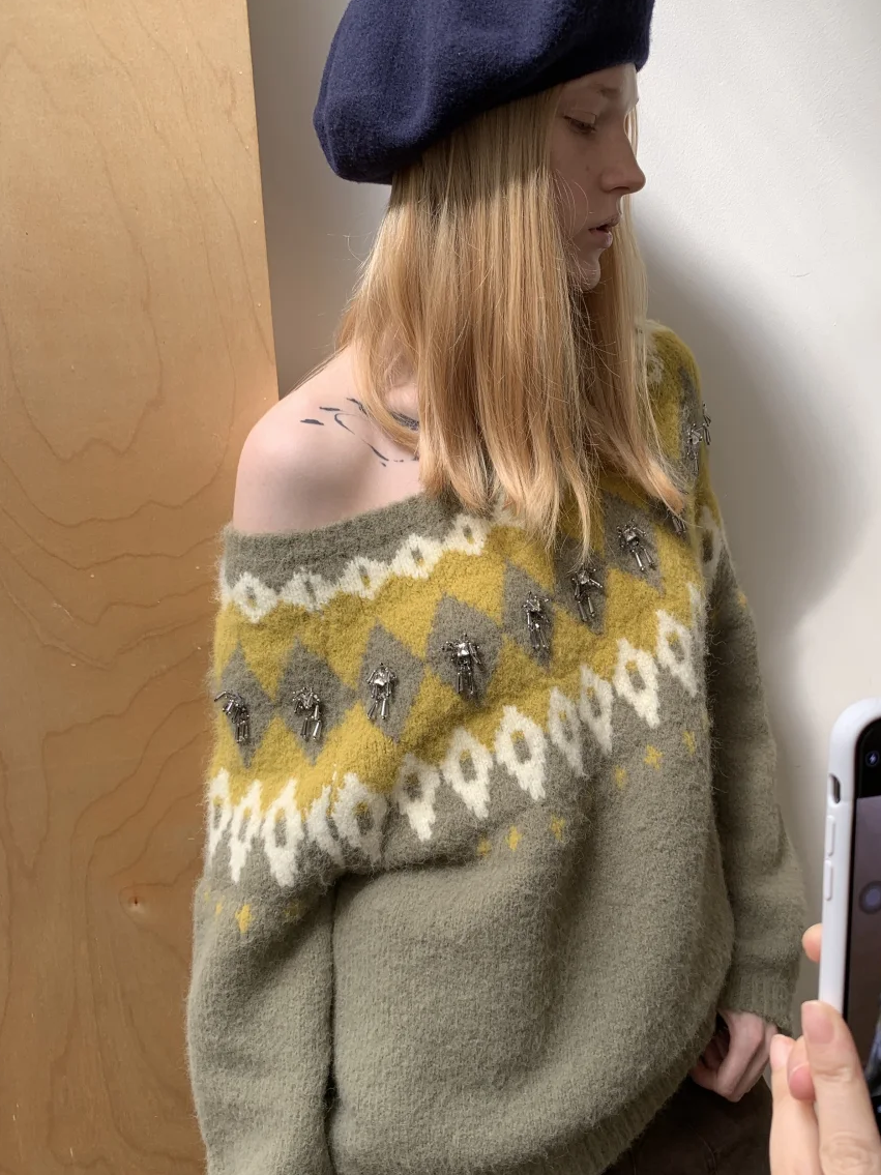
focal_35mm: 33
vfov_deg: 55.4
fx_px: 1120
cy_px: 591
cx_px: 554
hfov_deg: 42.6
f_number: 1.8
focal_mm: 4.25
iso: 25
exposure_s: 1/242
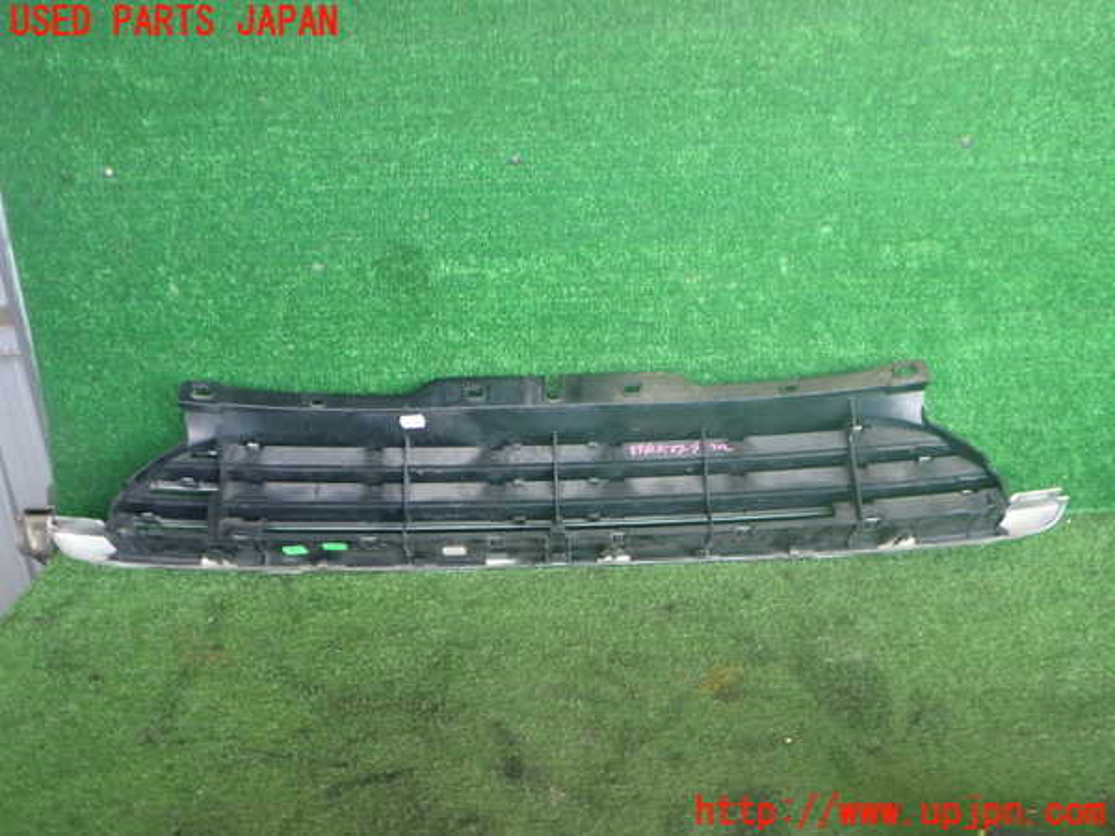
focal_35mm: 30
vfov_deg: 46.8
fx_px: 966
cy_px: 418
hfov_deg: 60.0
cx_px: 558
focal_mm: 5.4
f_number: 2.3
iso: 200
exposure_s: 1/60
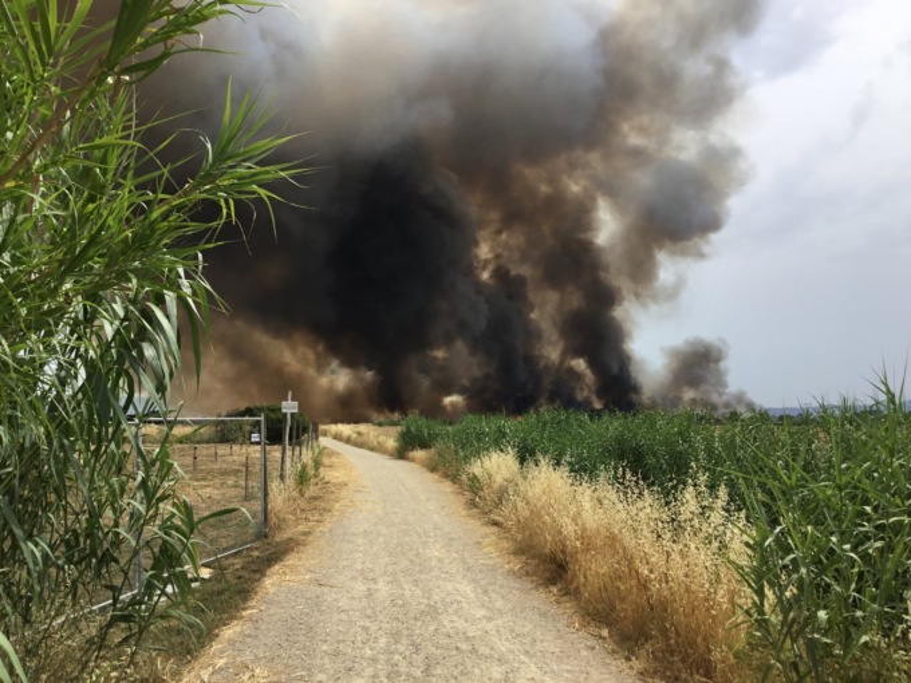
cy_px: 342
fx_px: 816
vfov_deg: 45.4
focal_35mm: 31
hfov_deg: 58.4
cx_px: 456
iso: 25
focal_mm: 3.3
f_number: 2.4
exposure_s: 1/1538
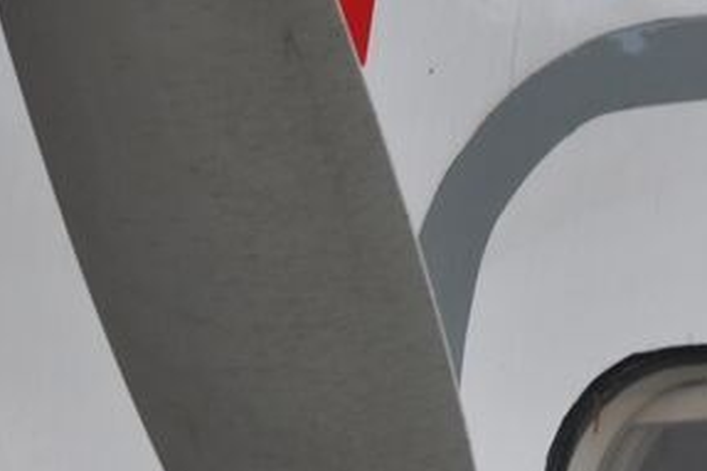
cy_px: 612
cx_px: 998
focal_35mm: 902
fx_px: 17708
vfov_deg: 1.5
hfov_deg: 2.3
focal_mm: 135
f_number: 8
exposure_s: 1/100
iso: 200
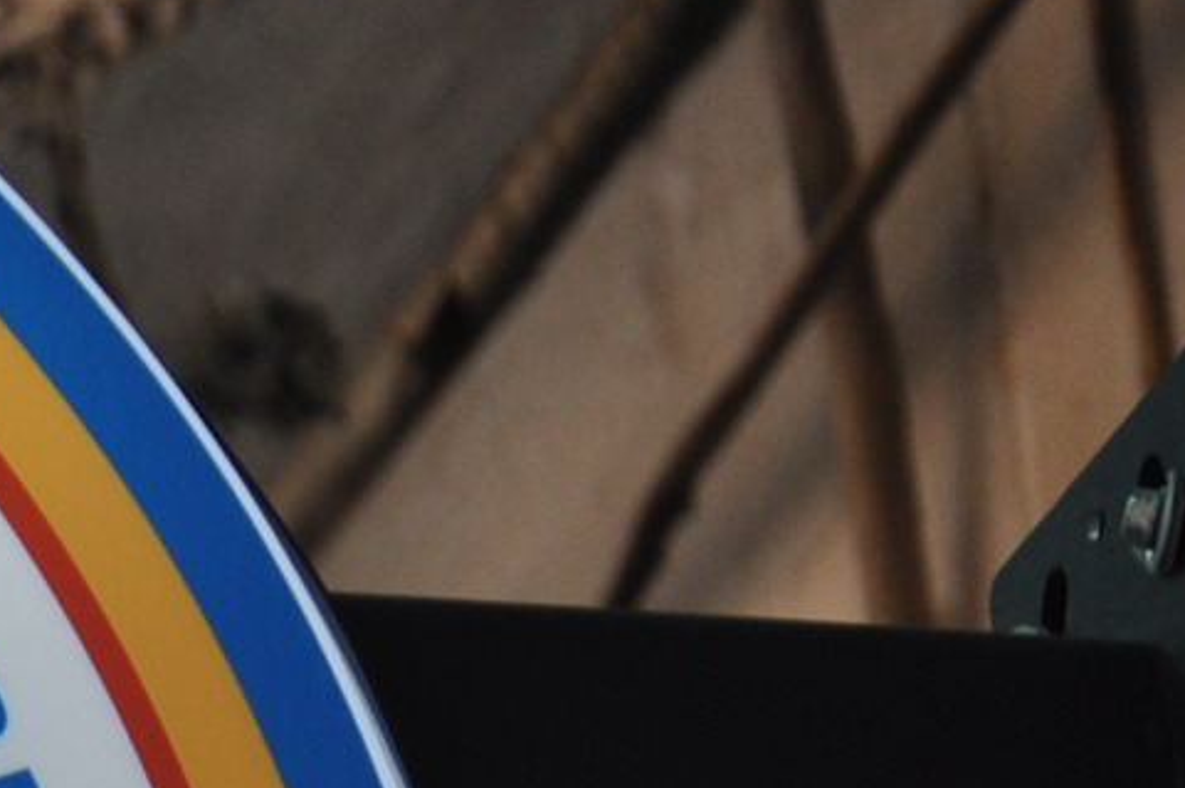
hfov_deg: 3.1
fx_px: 21604
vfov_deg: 2.1
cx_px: -1375
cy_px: 1173
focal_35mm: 657
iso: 400
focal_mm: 98
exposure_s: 1/100
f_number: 5.6
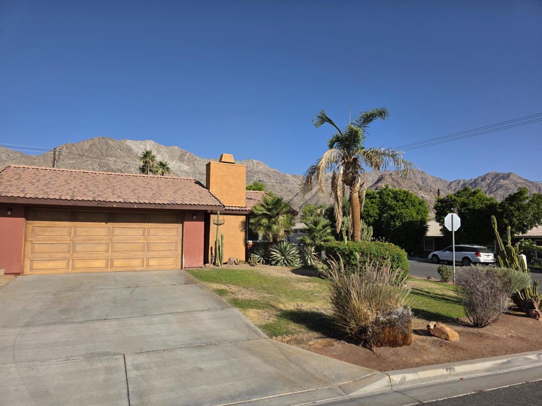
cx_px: 271
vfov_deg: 58.9
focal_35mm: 23
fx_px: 360
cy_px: 203
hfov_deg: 73.9
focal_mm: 6.3
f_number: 1.7
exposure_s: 1/7944
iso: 80
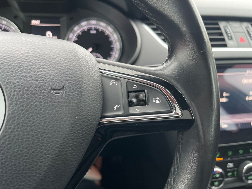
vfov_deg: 53.1
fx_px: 189
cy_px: 94
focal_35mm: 26
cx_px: 126
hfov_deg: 67.3
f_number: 1.6
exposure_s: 1/49
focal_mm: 5.1
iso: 400
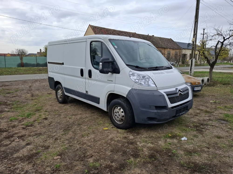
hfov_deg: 73.9
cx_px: 116
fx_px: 155
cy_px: 87
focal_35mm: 23
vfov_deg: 58.9
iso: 50
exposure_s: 1/899
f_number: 1.8
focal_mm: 5.54
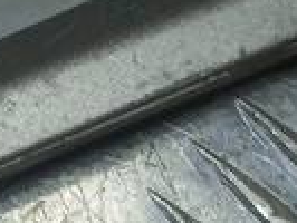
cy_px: -332
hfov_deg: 9.6
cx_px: -284
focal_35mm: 192
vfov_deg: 7.2
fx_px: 1649
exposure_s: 1/100
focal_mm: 4.6
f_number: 1.8
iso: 32
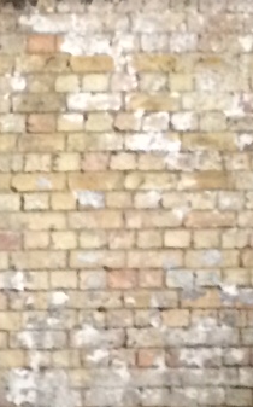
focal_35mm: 149
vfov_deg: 13.9
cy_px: 360
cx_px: -686
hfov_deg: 7.1
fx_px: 1647
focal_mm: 4.15
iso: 320
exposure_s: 1/20
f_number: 2.2
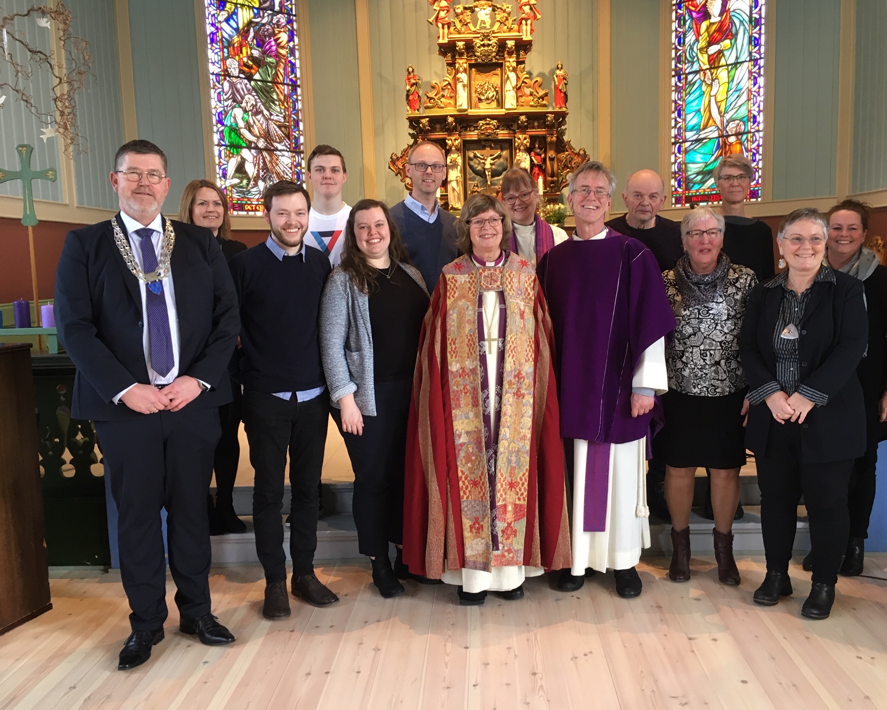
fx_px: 814
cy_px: 353
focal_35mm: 31
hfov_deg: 57.1
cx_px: 481
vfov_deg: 47.1
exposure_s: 1/33
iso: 125
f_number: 2.2
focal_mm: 4.15
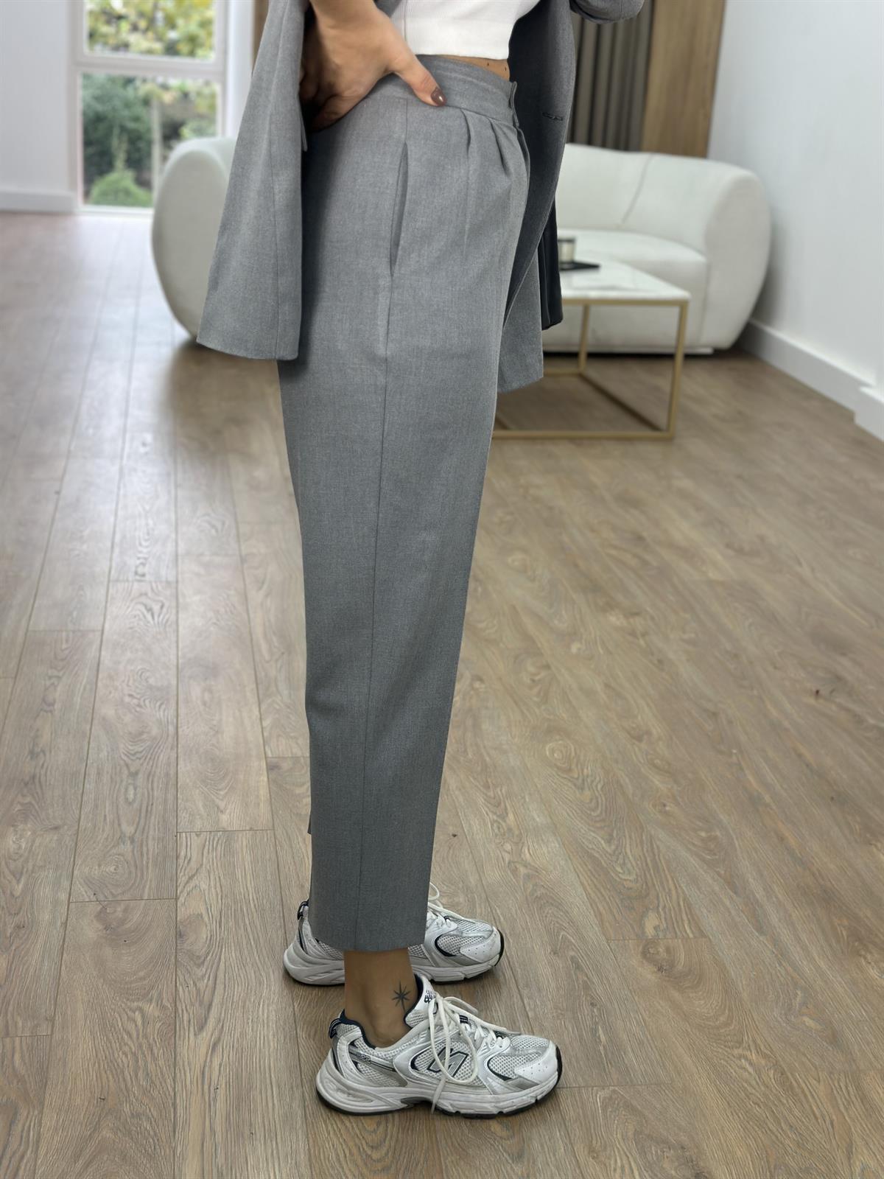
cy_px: 590
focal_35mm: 48
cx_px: 442
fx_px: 1634
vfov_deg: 39.7
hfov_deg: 30.3
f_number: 1.78
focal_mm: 6.86
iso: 80
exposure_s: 1/100
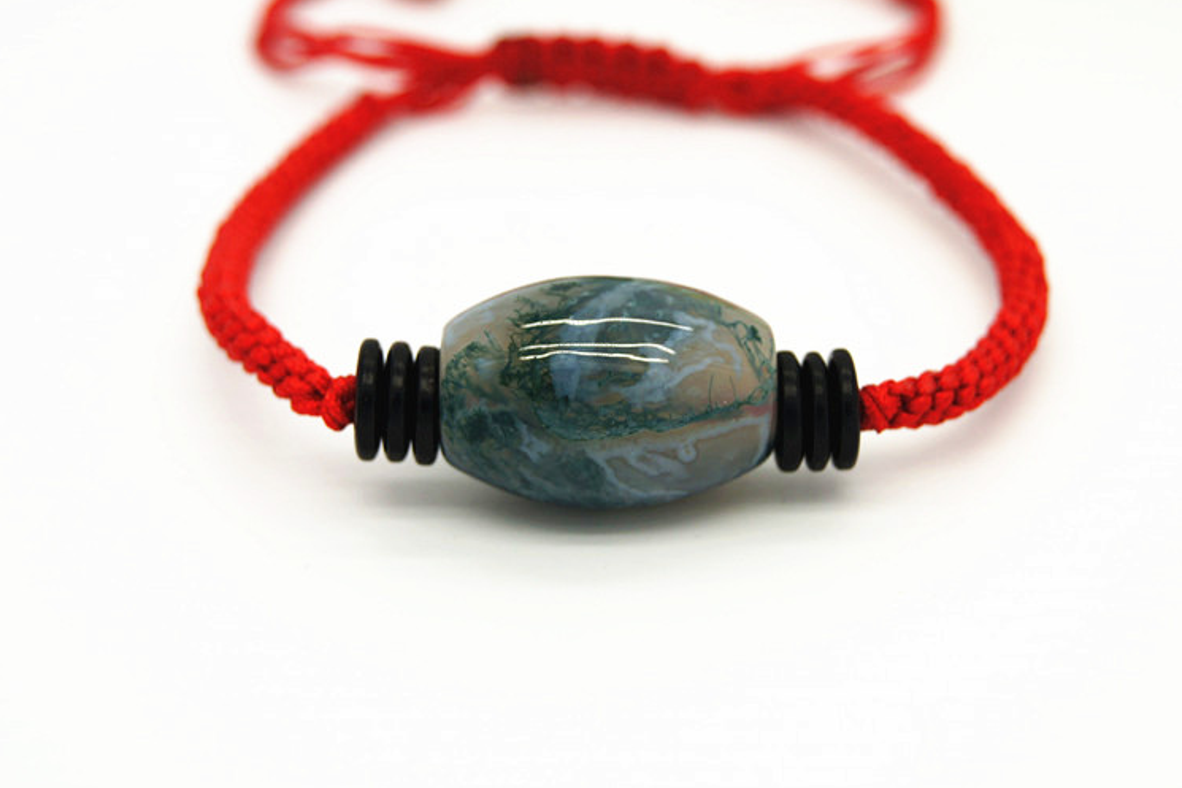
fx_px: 2907
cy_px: 392
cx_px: 593
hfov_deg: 23.0
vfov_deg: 15.4
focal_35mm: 89
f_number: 7.1
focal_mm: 55
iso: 200
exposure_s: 1/160
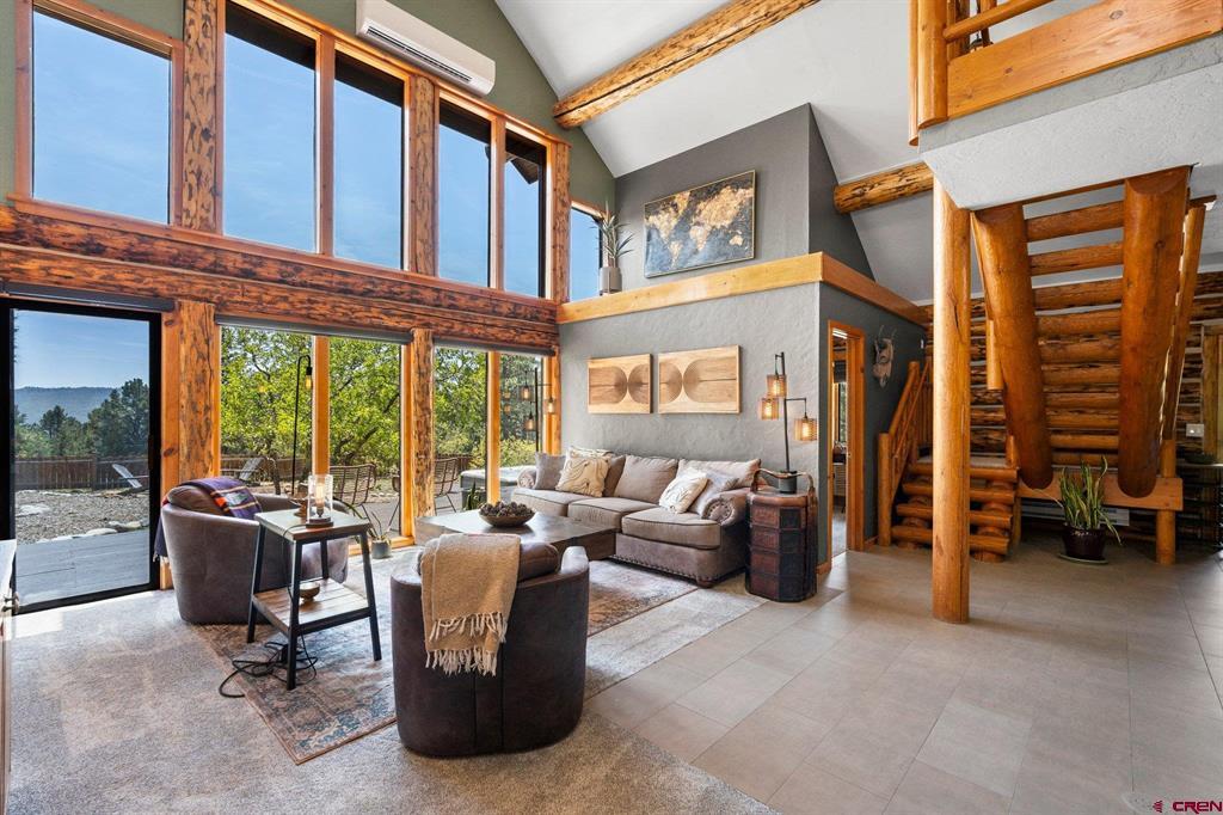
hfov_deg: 96.8
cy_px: 408
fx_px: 543
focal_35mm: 16
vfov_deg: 73.7
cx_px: 612
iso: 400
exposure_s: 1/15
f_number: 8
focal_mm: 16
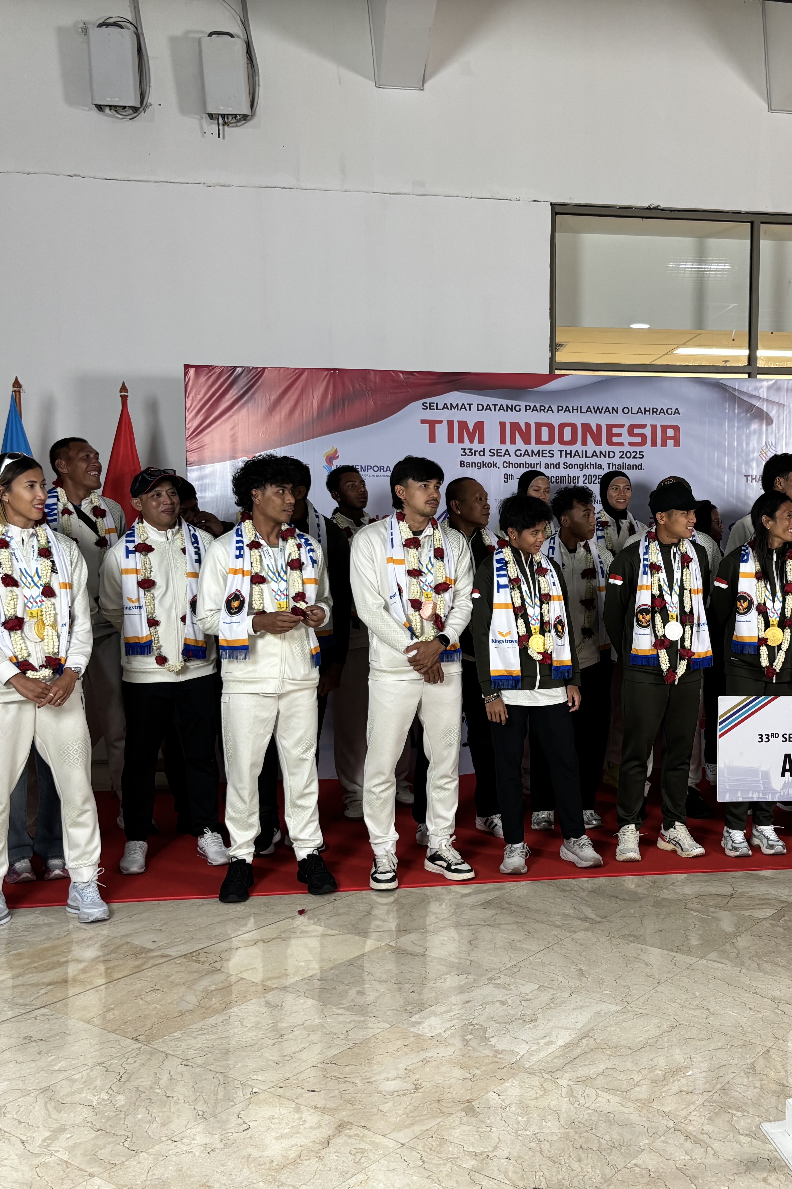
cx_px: 597
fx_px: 1221
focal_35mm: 37
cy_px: 607
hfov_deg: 35.1
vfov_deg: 51.9
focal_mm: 5.96
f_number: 1.6
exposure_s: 1/50
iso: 160
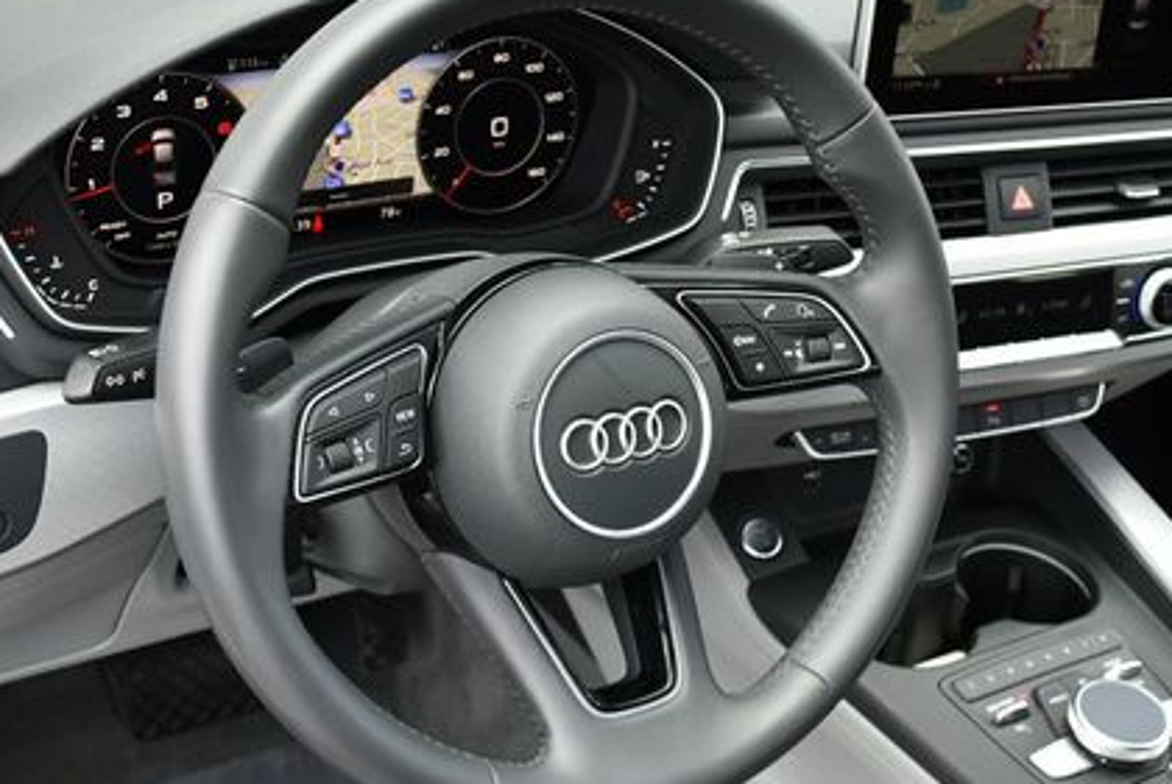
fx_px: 2183
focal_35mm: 67
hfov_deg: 30.0
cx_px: 689
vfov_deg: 20.4
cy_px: 382
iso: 400
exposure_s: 1/250
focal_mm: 22
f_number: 4.5
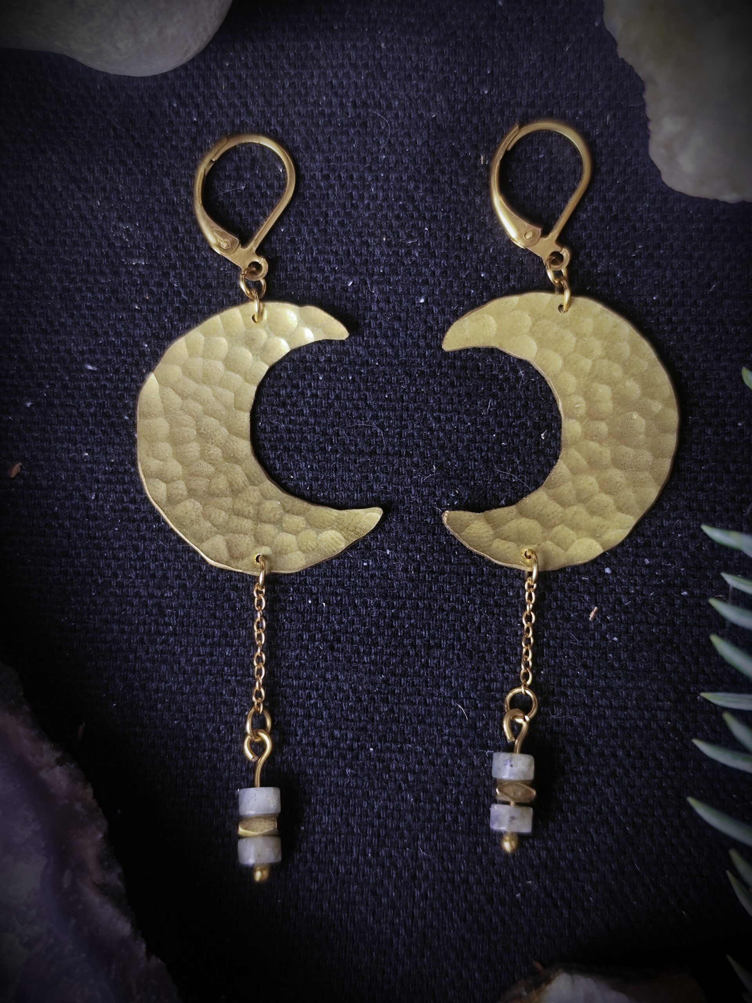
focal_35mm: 46
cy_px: 502
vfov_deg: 41.2
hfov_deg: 31.5
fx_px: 1332
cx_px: 376
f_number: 1.65
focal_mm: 6.19
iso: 160
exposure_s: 1/25
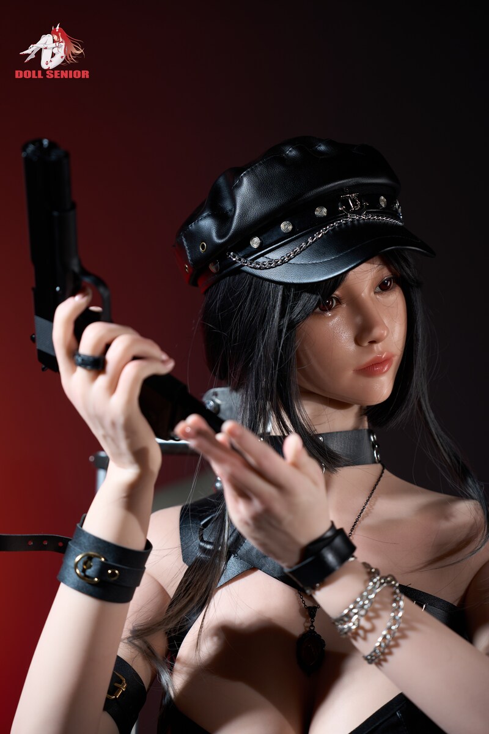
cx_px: 244
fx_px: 1426
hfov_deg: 19.5
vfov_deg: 28.8
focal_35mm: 70
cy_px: 367
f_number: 2.8
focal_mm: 70
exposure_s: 1/160
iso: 100
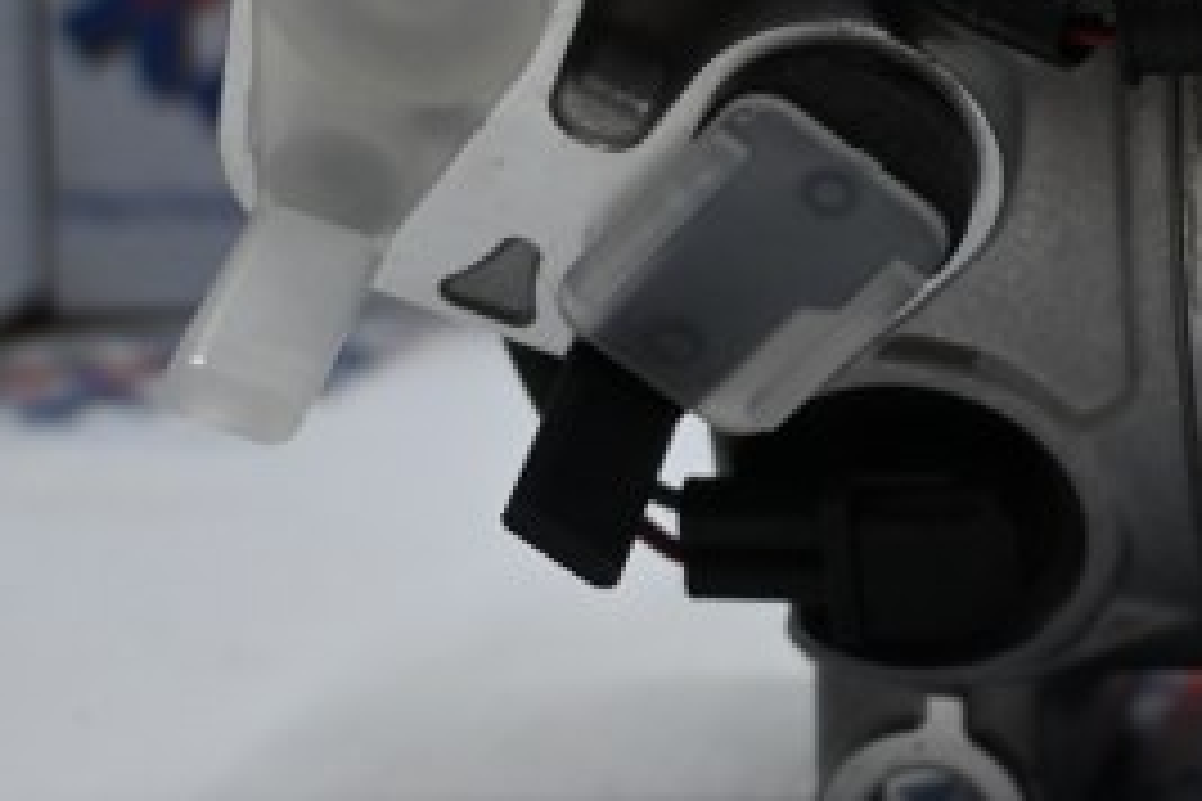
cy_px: 20
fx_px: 3756
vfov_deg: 12.1
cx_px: 1693
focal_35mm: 112
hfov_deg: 16.8
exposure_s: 1/125
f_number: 4.2
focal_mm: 25
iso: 720
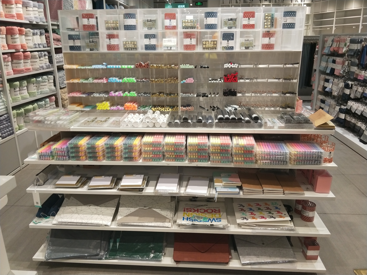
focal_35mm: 25
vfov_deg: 54.9
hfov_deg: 69.4
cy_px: 138
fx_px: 265
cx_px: 184
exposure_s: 1/100
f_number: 1.7
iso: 183
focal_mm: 4.27
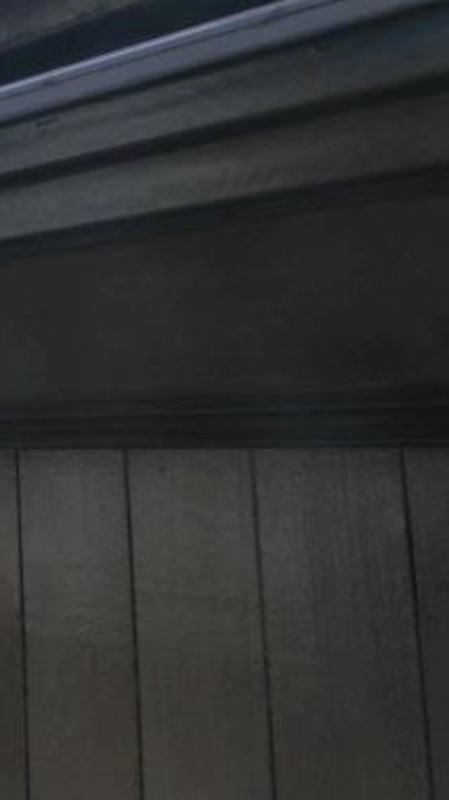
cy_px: 290
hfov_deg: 20.1
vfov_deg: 42.5
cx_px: -290
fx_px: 1017
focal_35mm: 48
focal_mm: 3.7
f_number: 6
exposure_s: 1/640
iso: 125
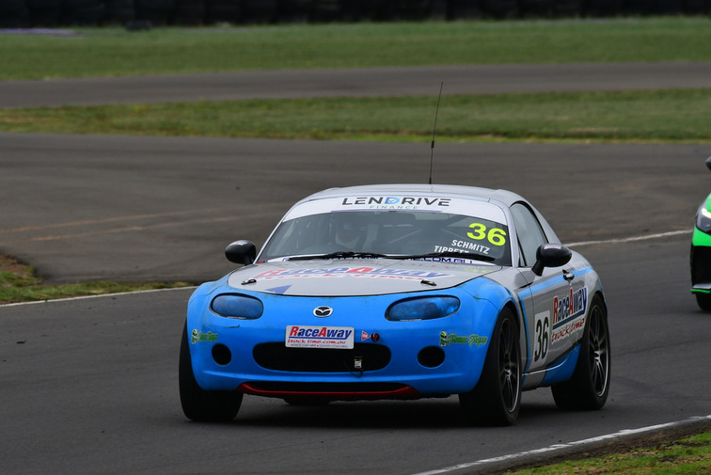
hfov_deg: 2.7
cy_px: 239
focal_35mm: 762
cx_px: 355
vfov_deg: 1.8
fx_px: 15058
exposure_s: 1/640
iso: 320
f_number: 10
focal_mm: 480
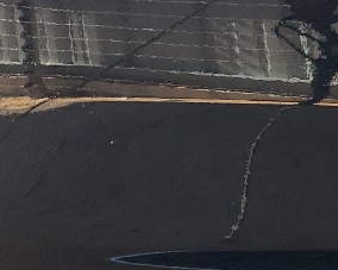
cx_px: 725
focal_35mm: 143
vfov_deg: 10.8
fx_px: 1430
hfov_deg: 11.7
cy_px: 76
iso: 50
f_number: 1.5
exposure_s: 1/164
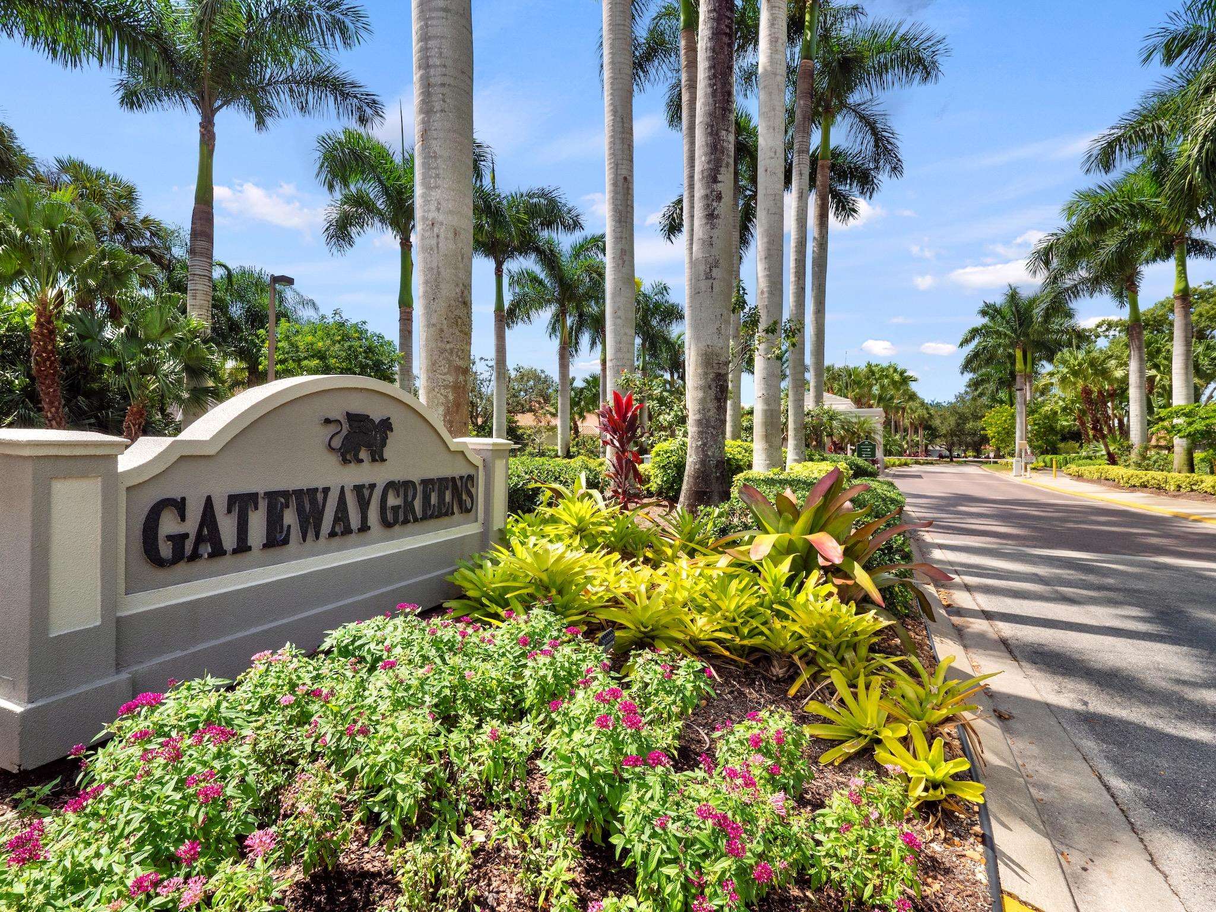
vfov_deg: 71.6
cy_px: 456
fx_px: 632
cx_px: 608
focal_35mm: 18
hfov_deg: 87.8
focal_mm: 9
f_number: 7.1
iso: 200
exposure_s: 1/640
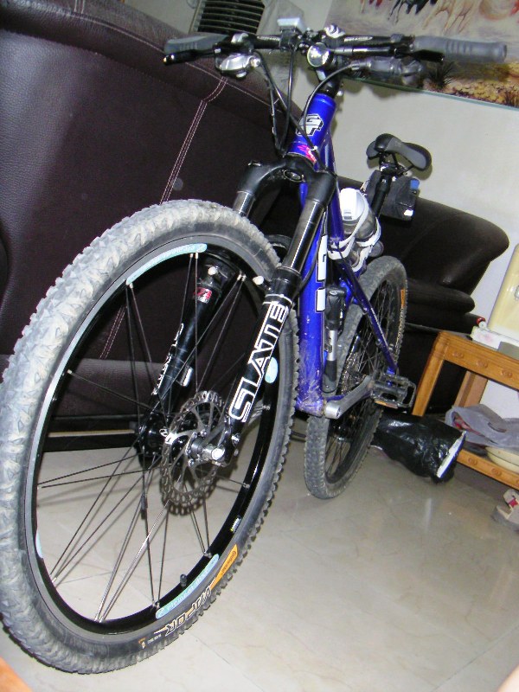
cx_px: 260
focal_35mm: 37
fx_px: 740
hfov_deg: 38.7
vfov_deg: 50.1
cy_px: 346
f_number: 2.8
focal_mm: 4.8
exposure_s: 1/45
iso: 200
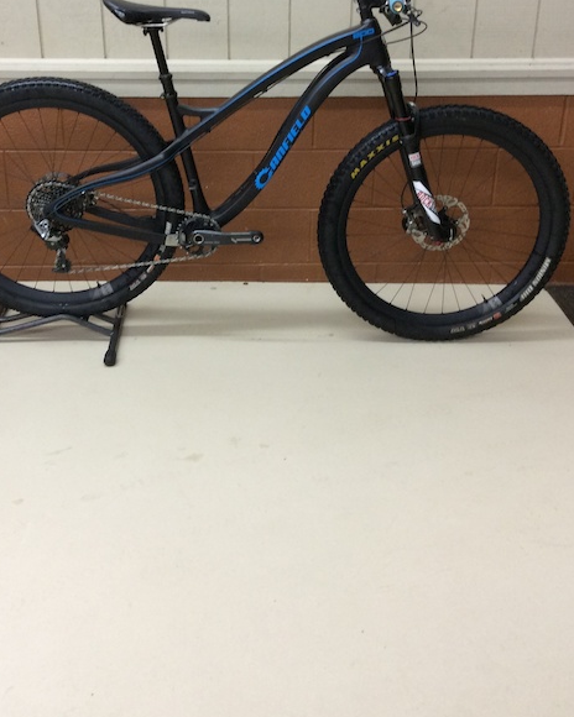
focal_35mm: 43
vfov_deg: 42.2
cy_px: 231
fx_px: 913
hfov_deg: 34.9
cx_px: 262
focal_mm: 3.3
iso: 64
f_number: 2.4
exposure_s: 1/24
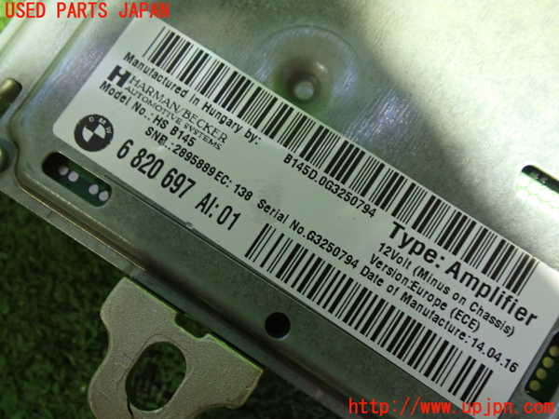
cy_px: 210
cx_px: 280
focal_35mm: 44
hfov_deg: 42.9
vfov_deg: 32.9
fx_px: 711
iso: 800
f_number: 2.9
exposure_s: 1/20
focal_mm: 7.84
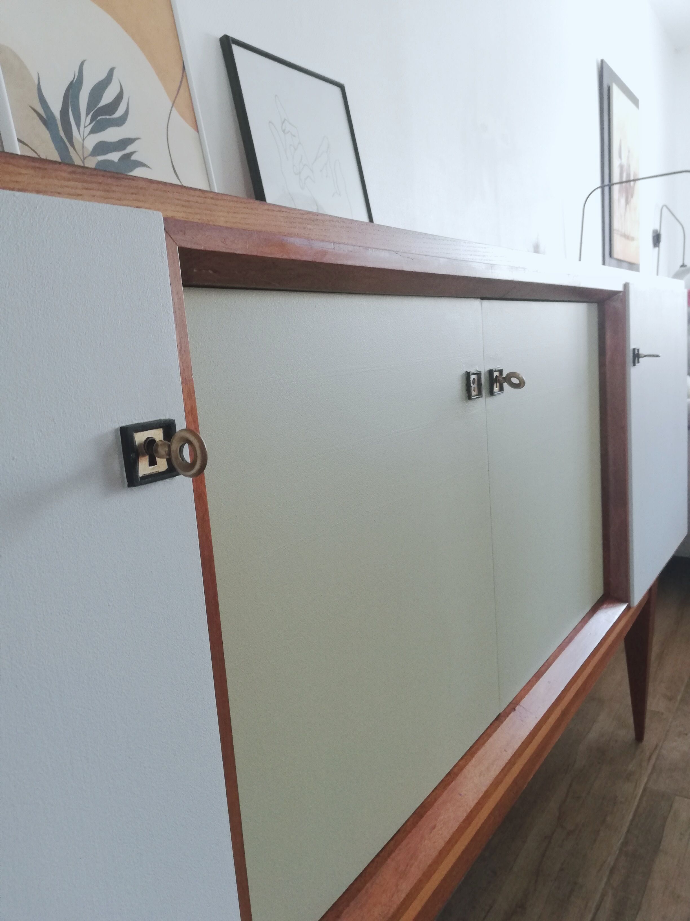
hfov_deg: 53.1
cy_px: 460
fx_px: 691
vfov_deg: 67.3
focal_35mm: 26
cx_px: 345
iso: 200
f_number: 2.2
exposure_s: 1/30
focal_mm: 3.81
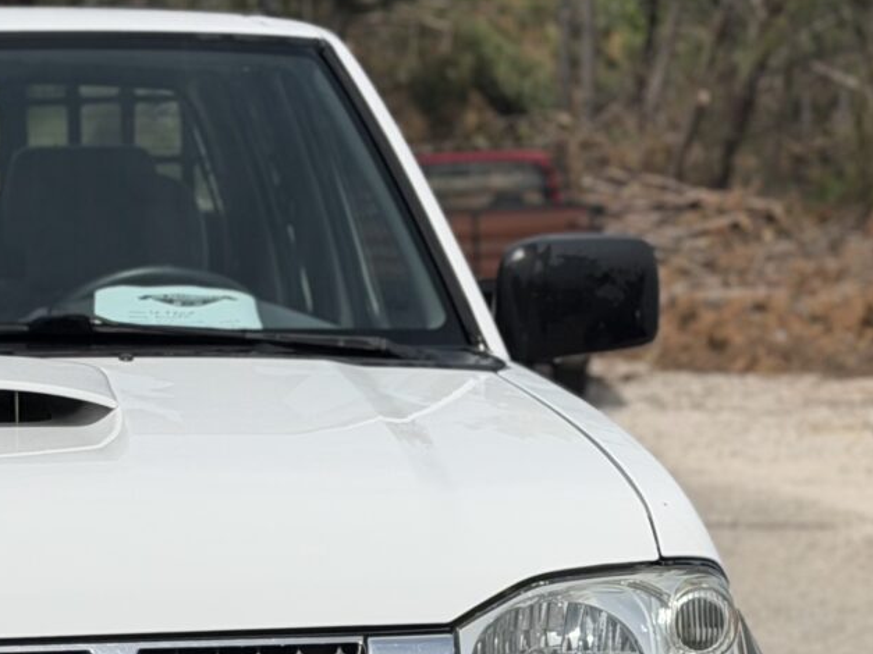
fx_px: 3707
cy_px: 678
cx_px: -38
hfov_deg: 13.2
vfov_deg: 10.0
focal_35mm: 147
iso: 80
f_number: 1.78
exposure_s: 1/16129
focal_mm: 6.76
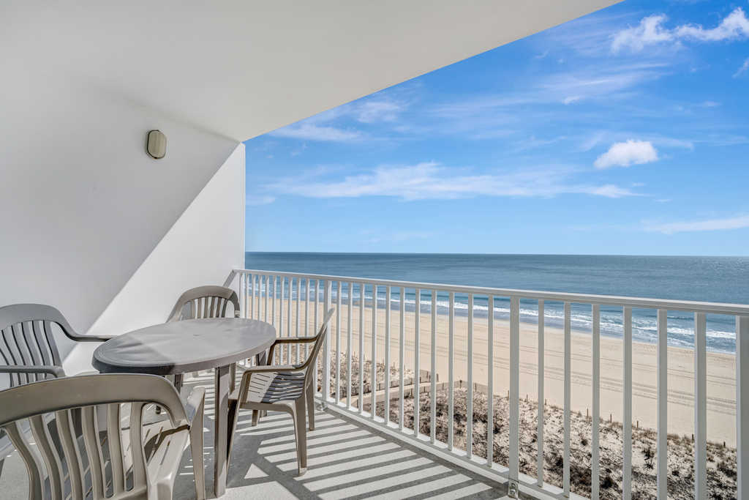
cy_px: 250
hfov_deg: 112.6
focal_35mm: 12
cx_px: 374
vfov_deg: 90.0
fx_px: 250
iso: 320
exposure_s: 1/1600
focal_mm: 12
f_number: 8
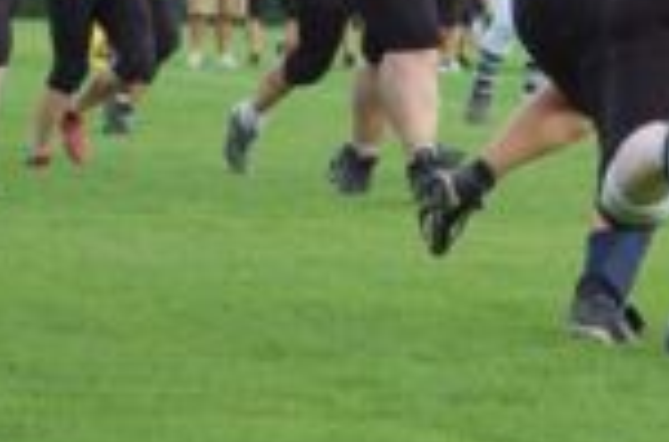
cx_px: 520
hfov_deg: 6.5
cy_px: -116
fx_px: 5872
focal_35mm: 317
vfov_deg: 4.3
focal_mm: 70
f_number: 4
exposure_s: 1/640
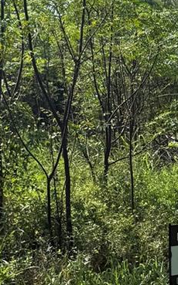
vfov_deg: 19.0
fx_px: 824
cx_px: 272
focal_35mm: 106
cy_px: 299
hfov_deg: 11.8
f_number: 1.78
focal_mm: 6.76
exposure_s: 1/4167
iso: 80
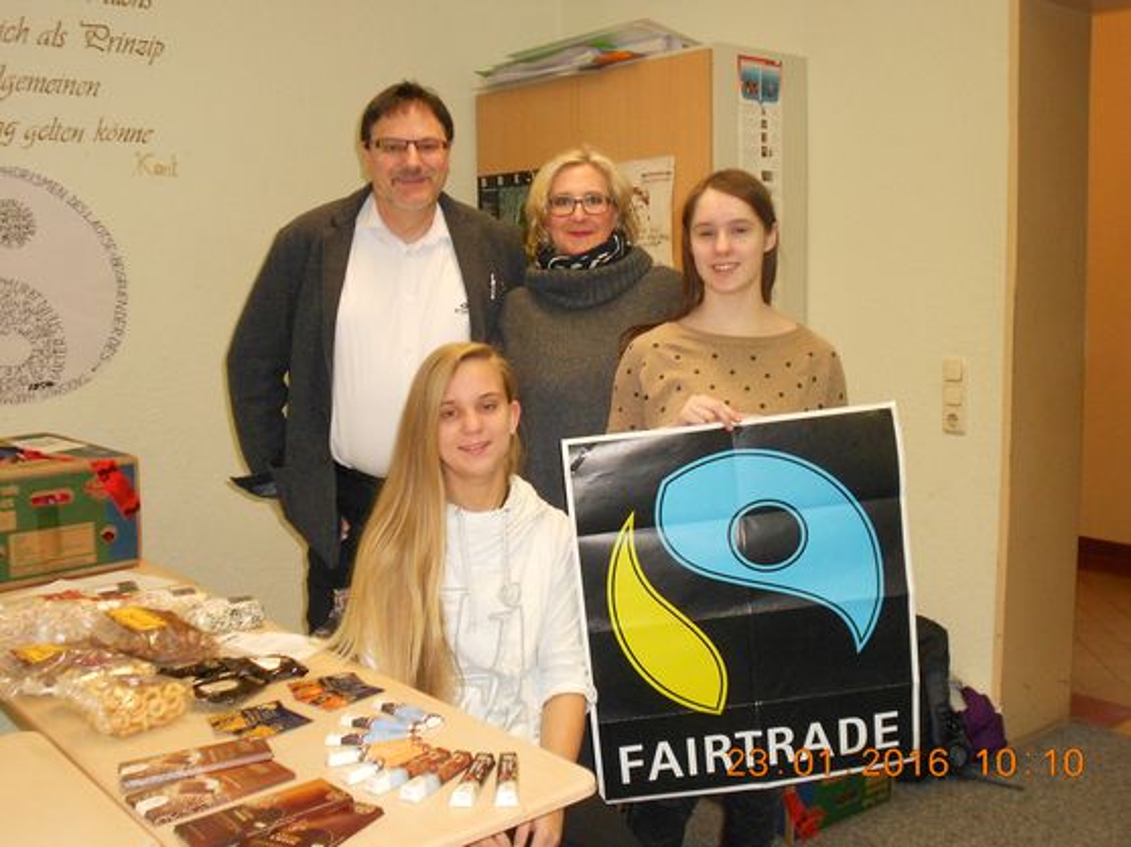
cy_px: 424
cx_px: 566
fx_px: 1208
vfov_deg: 38.6
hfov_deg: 50.2
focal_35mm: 37
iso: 400
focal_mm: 6.7
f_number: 3.9
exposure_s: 1/30
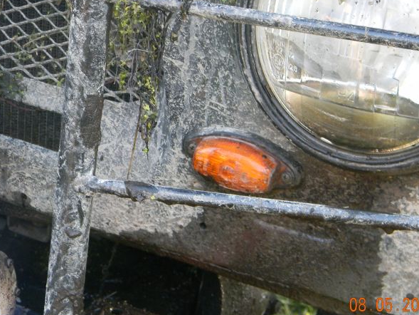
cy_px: 135
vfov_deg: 16.2
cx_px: 240
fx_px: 1102
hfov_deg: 21.5
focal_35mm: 91
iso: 252
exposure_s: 1/30
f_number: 4.3
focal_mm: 12.2
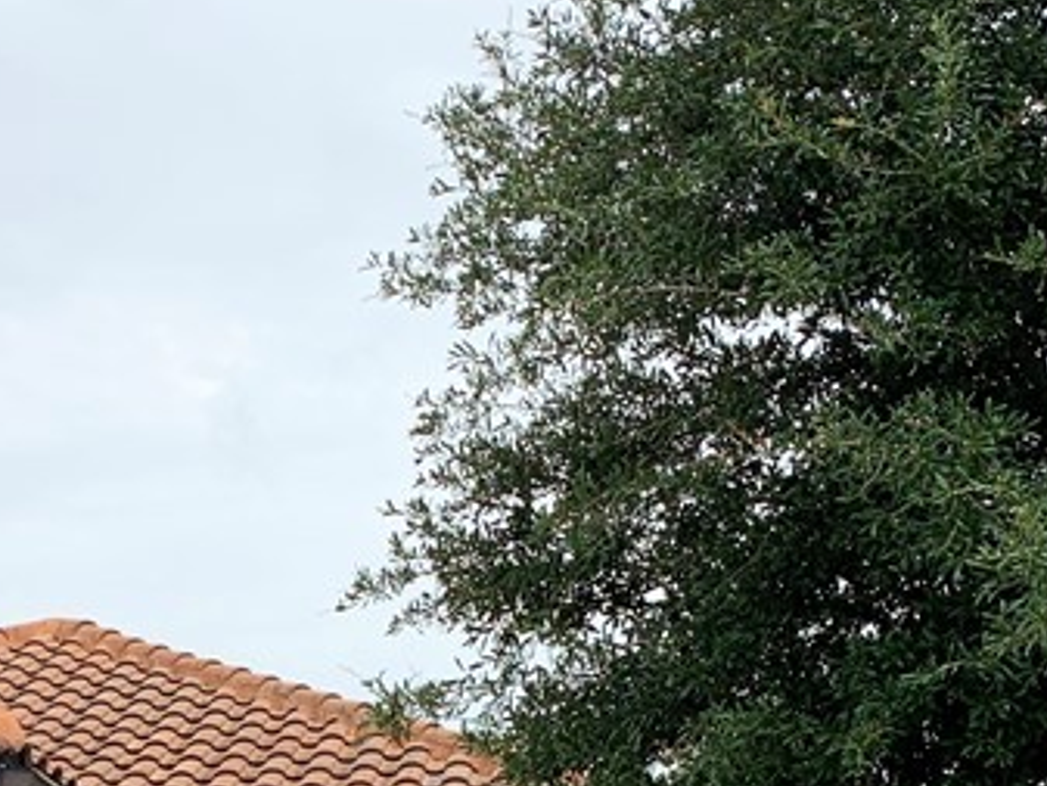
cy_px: 1044
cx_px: 199
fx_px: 2390
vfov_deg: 17.4
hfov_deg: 24.3
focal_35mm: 79
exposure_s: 1/2481
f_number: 1.8
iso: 25
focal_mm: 4.25
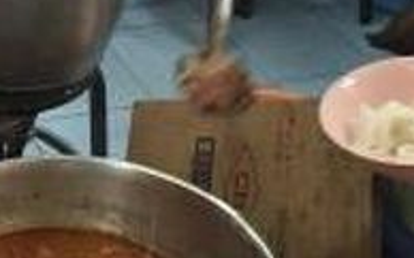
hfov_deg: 20.2
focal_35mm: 103
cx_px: 211
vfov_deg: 11.9
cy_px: -178
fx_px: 1161
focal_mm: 4.15
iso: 250
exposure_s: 1/20
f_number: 2.2
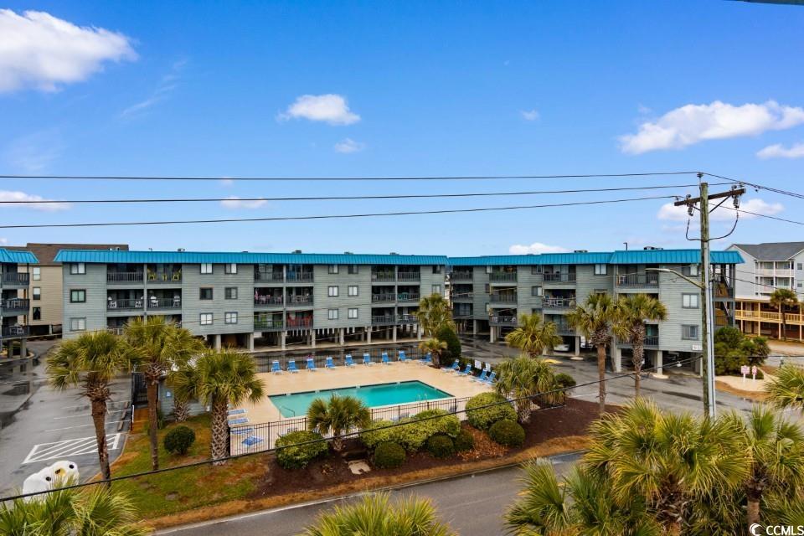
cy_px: 268
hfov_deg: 78.6
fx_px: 491
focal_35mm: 22
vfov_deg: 57.2
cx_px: 402
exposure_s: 1/50
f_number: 5
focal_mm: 15
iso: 100
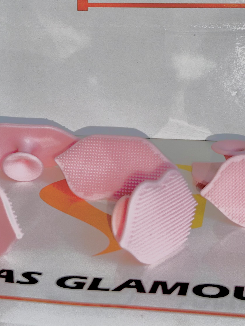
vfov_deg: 22.2
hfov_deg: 17.2
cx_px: 100
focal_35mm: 86
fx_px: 811
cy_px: 35
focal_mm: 6.86
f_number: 1.78
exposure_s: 1/66
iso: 40
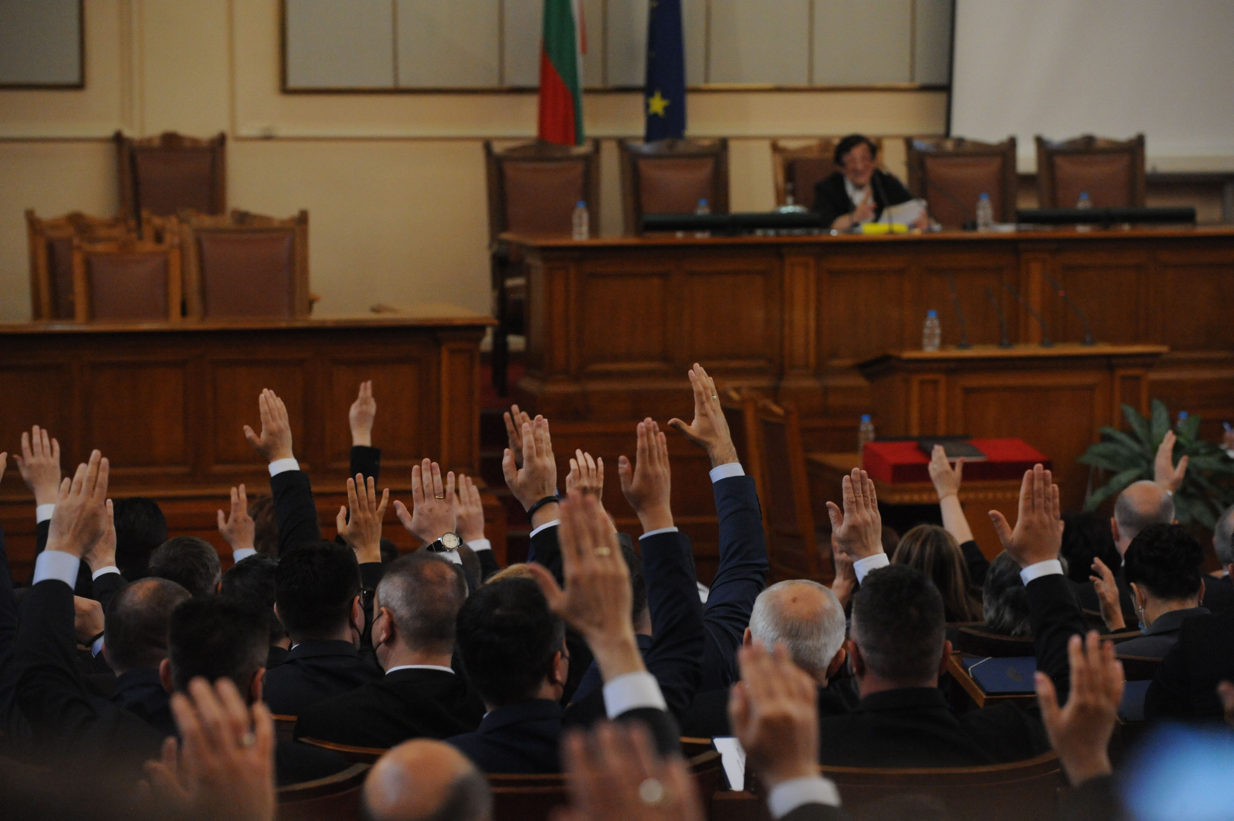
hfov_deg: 15.8
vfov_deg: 10.5
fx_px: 4453
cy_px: 410
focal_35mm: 130
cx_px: 617
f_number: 4.5
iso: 5000
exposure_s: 1/250
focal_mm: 130
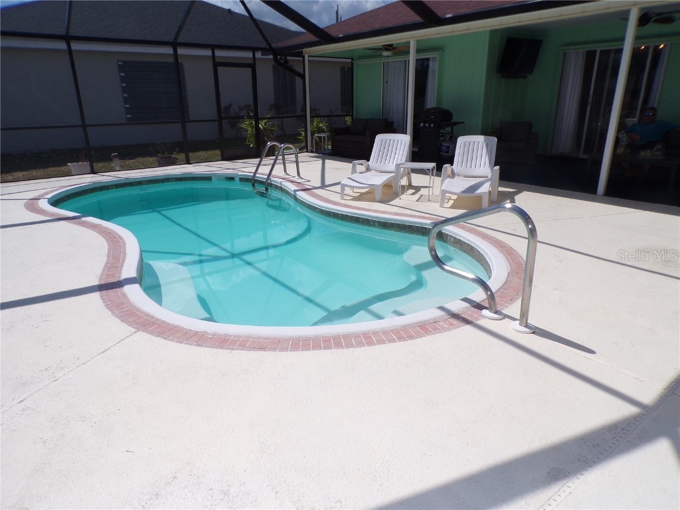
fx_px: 471
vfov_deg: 56.8
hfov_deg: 71.6
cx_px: 340
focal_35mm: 24
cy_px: 255
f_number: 5.8
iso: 80
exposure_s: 1/480
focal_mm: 4.3
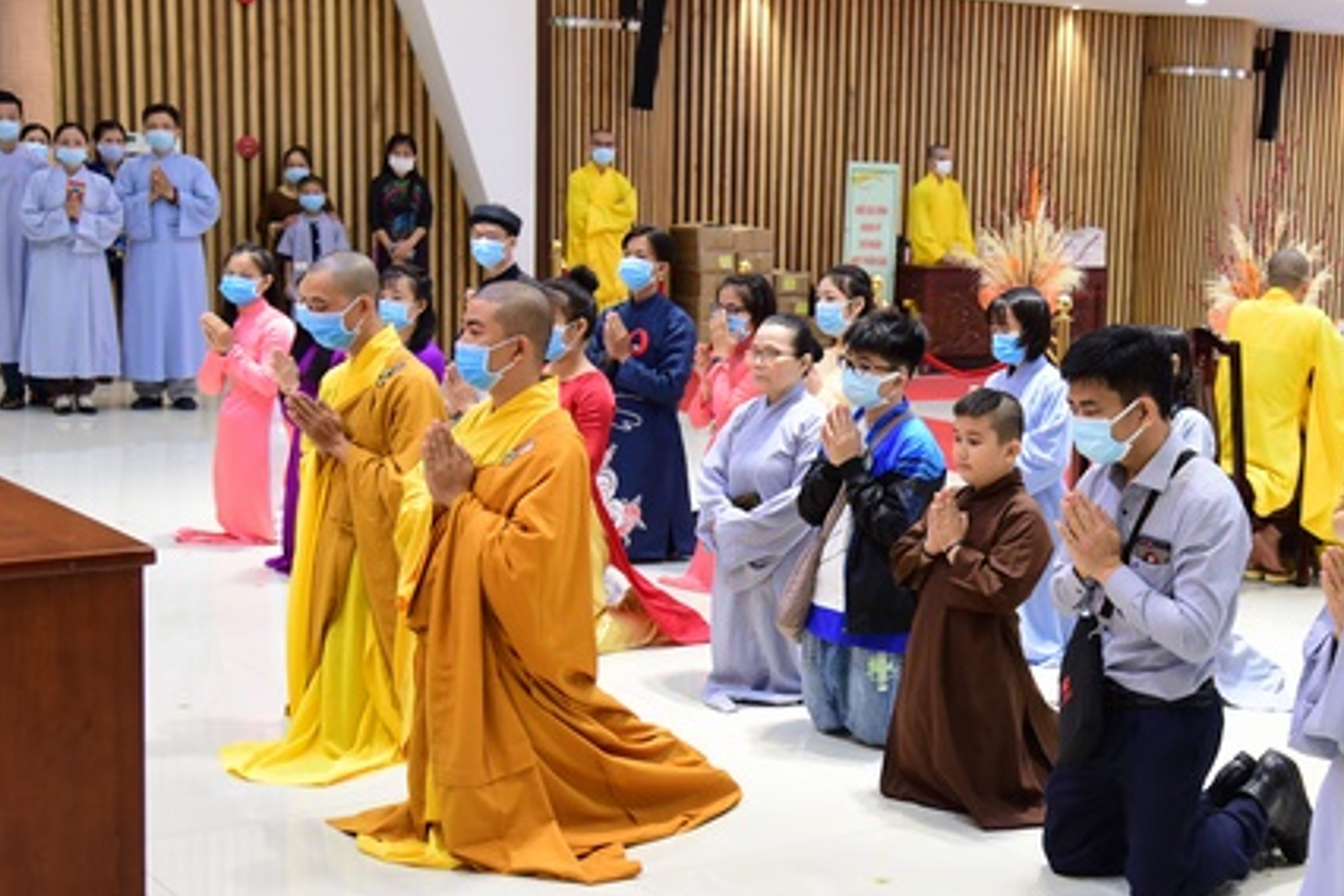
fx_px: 2165
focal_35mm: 58
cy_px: 467
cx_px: 972
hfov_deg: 33.9
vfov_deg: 23.4
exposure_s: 1/50
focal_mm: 38
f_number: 4
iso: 1000
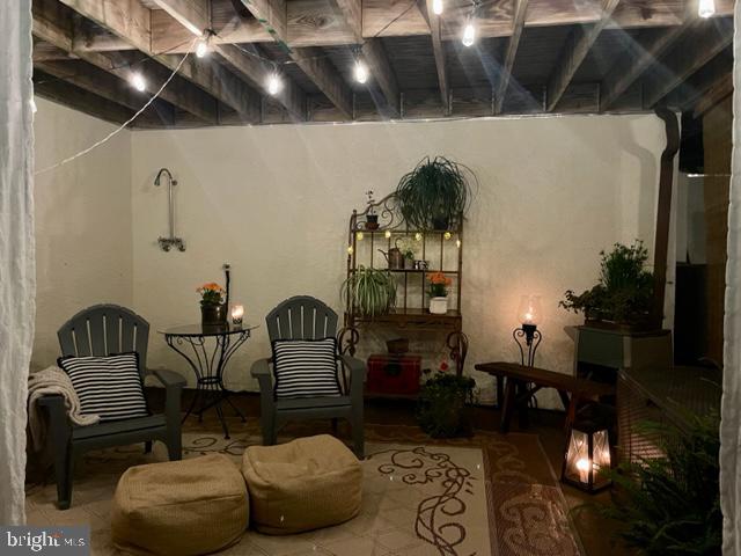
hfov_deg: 67.3
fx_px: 557
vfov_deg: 53.1
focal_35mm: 26
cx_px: 370
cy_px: 278
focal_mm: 4.2
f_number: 1.6
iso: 1000
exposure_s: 1/30
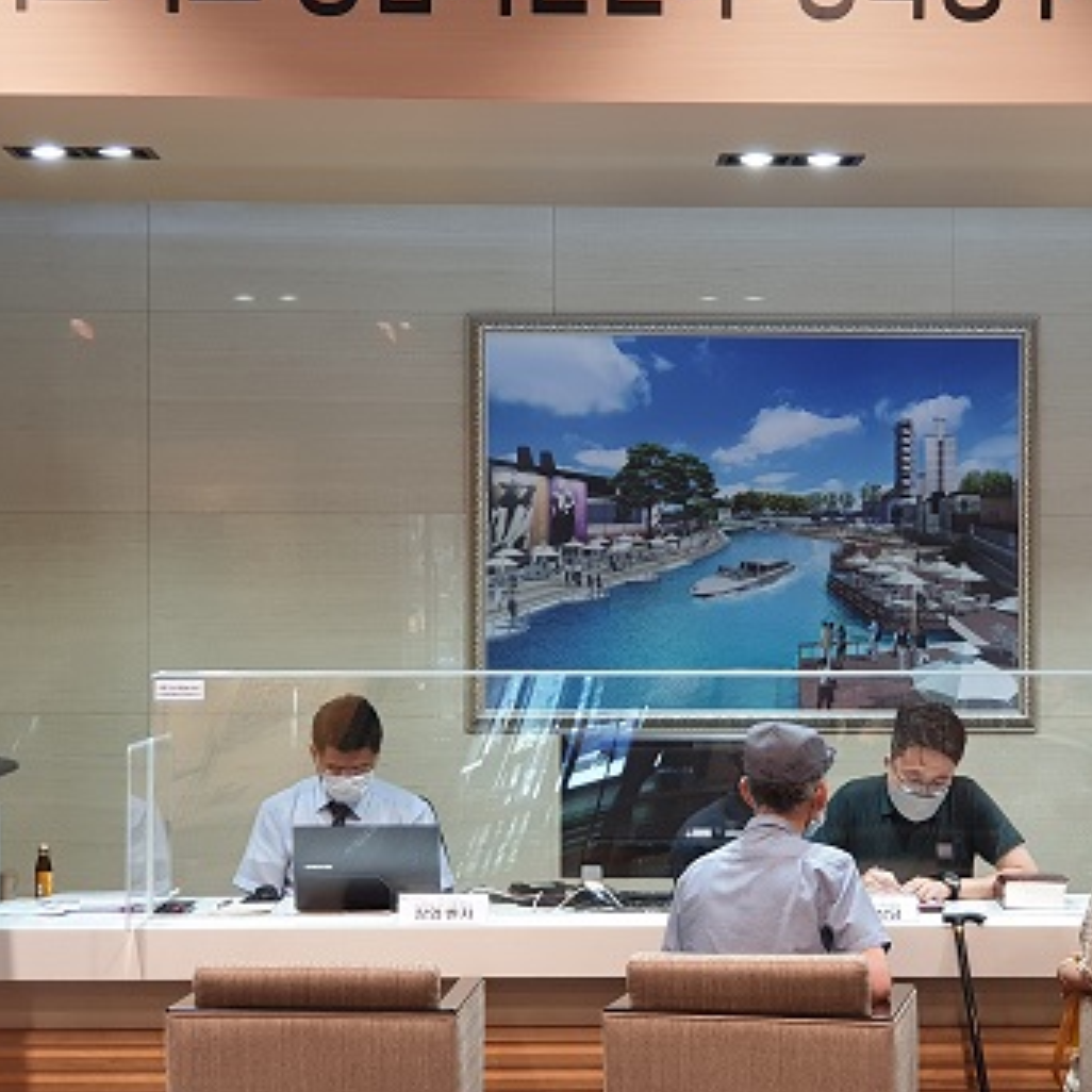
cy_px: 616
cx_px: 709
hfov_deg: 20.1
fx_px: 3069
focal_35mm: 86
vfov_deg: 20.2
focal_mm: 6
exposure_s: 1/30
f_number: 2.4
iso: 125
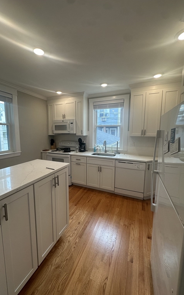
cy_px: 146
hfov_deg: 74.6
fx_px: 120
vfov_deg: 101.5
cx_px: 83
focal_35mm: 15
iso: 64
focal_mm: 2.22
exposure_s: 1/120
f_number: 2.2
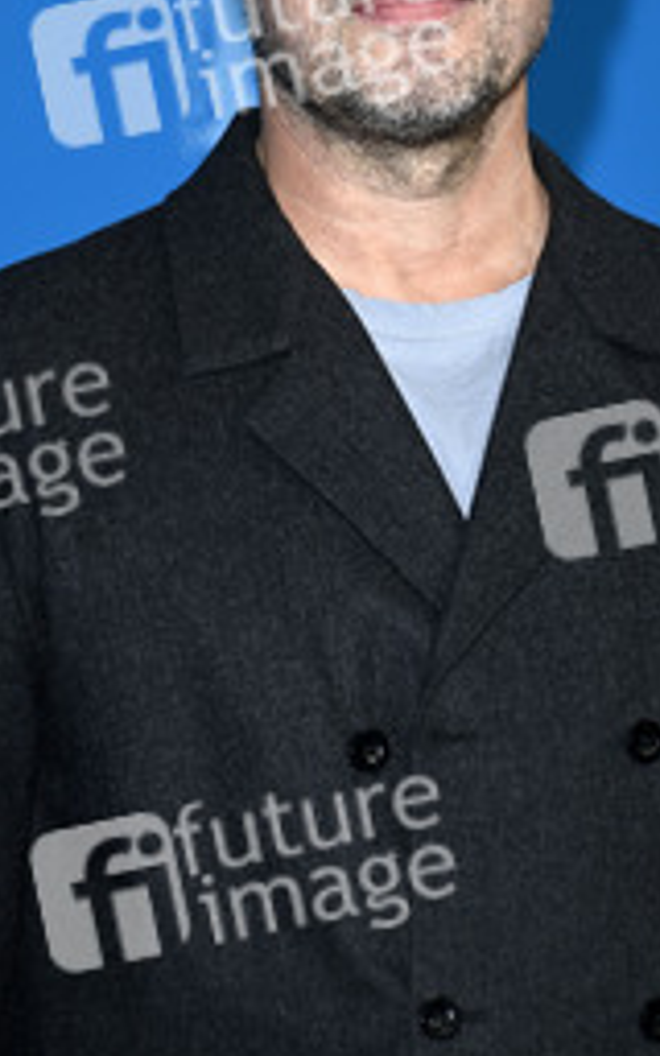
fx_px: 7799
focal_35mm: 271
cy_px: 256
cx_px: 363
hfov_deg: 4.8
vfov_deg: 7.7
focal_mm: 170
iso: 800
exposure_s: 1/250
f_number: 5.6
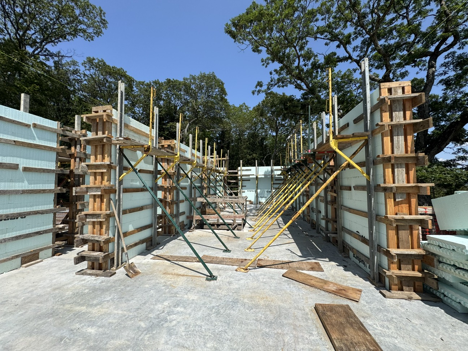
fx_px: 189
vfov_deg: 85.7
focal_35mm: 14
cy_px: 176
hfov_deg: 102.1
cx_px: 234
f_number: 2.2
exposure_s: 1/1789
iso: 50
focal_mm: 2.22
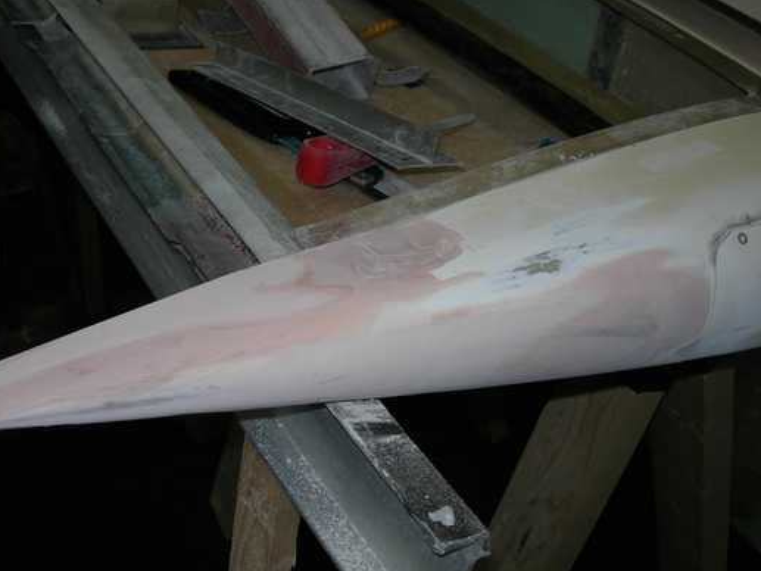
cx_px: 339
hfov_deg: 40.4
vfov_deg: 30.9
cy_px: 325
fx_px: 1033
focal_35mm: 47
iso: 64
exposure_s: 1/60.1
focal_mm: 7.8
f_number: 2.8
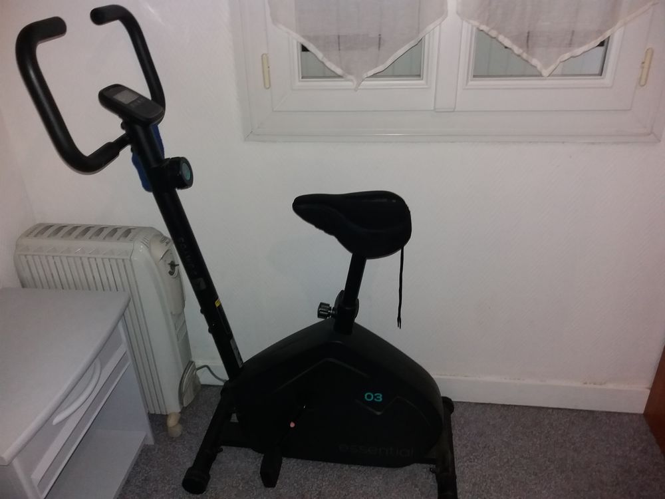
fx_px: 538
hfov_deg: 63.4
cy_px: 250
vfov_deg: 49.7
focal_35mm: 28
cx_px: 332
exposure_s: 1/27
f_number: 1.9
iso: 160
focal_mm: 3.7
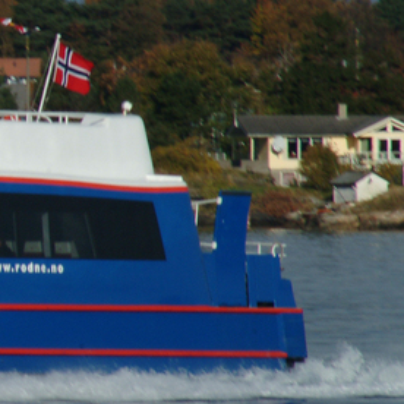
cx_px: -268
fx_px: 13191
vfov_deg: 1.8
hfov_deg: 1.8
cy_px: 108
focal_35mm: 999
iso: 200
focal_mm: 200
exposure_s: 1/250
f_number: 13
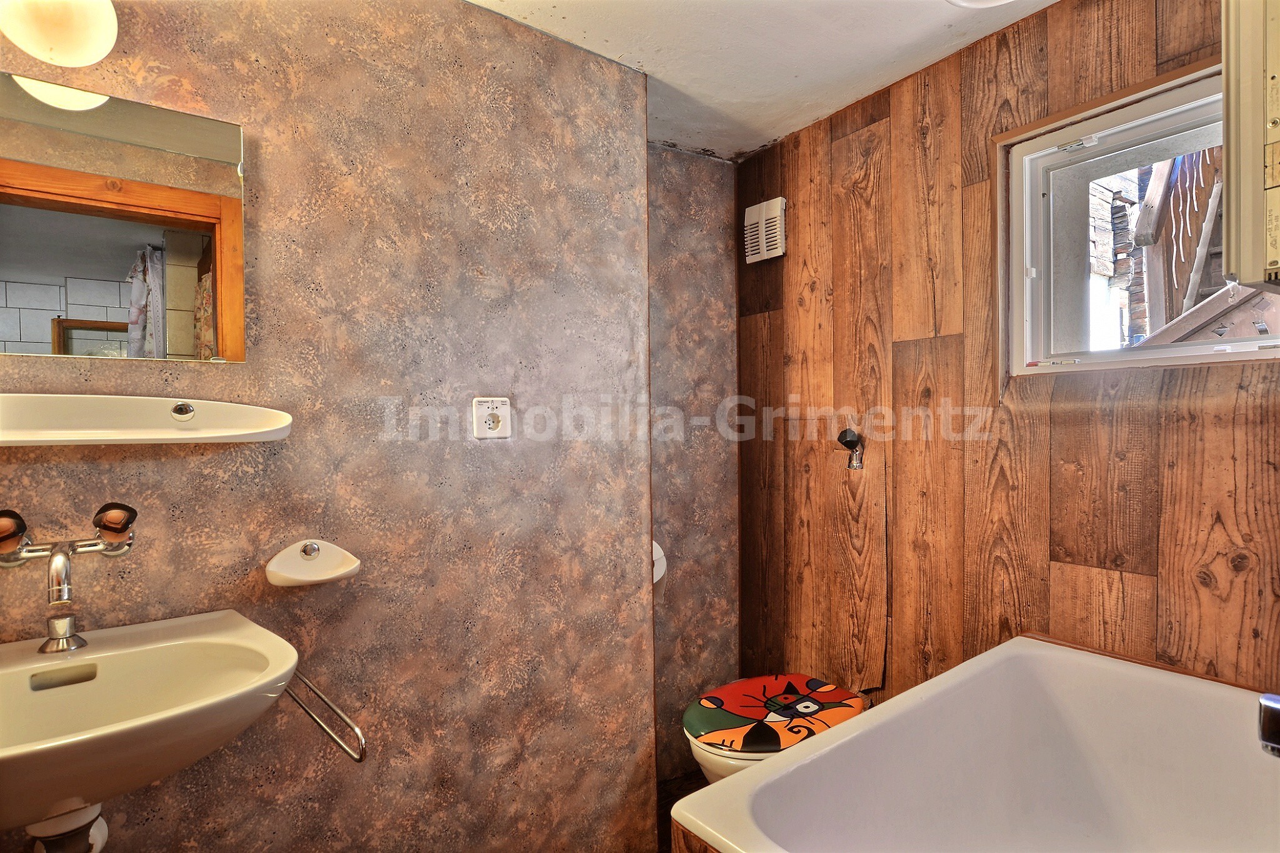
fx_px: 613
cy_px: 426
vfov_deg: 69.6
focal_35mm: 17
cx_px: 640
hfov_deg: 92.4
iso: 400
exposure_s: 1/2
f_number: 9
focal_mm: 11.5
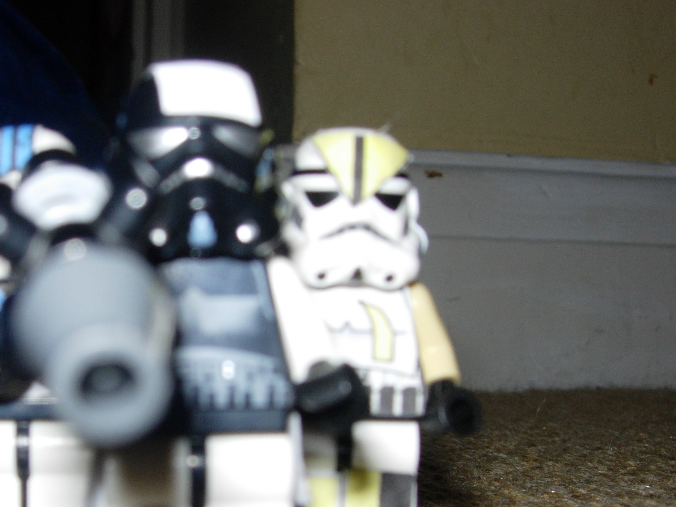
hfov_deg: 32.4
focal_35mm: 59
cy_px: 373
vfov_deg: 24.6
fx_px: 1152
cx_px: 217
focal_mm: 7.8
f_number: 4.8
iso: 79
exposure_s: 1/64
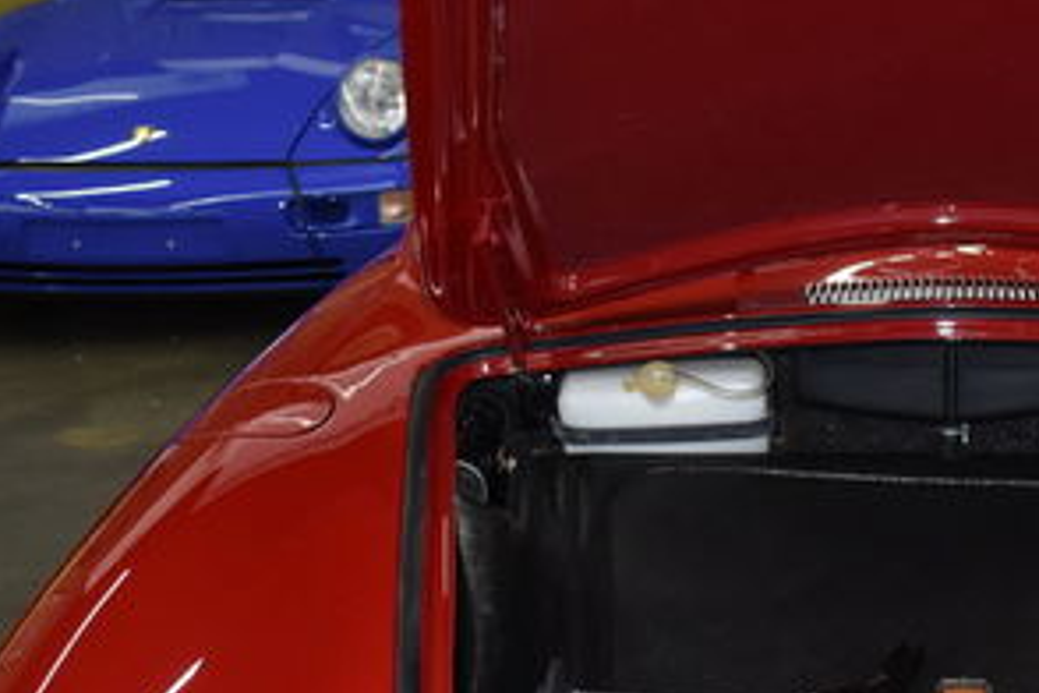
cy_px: 506
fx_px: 2375
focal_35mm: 82
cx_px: 873
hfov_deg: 24.2
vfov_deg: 16.5
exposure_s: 1/200
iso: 800
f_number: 4
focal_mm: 21
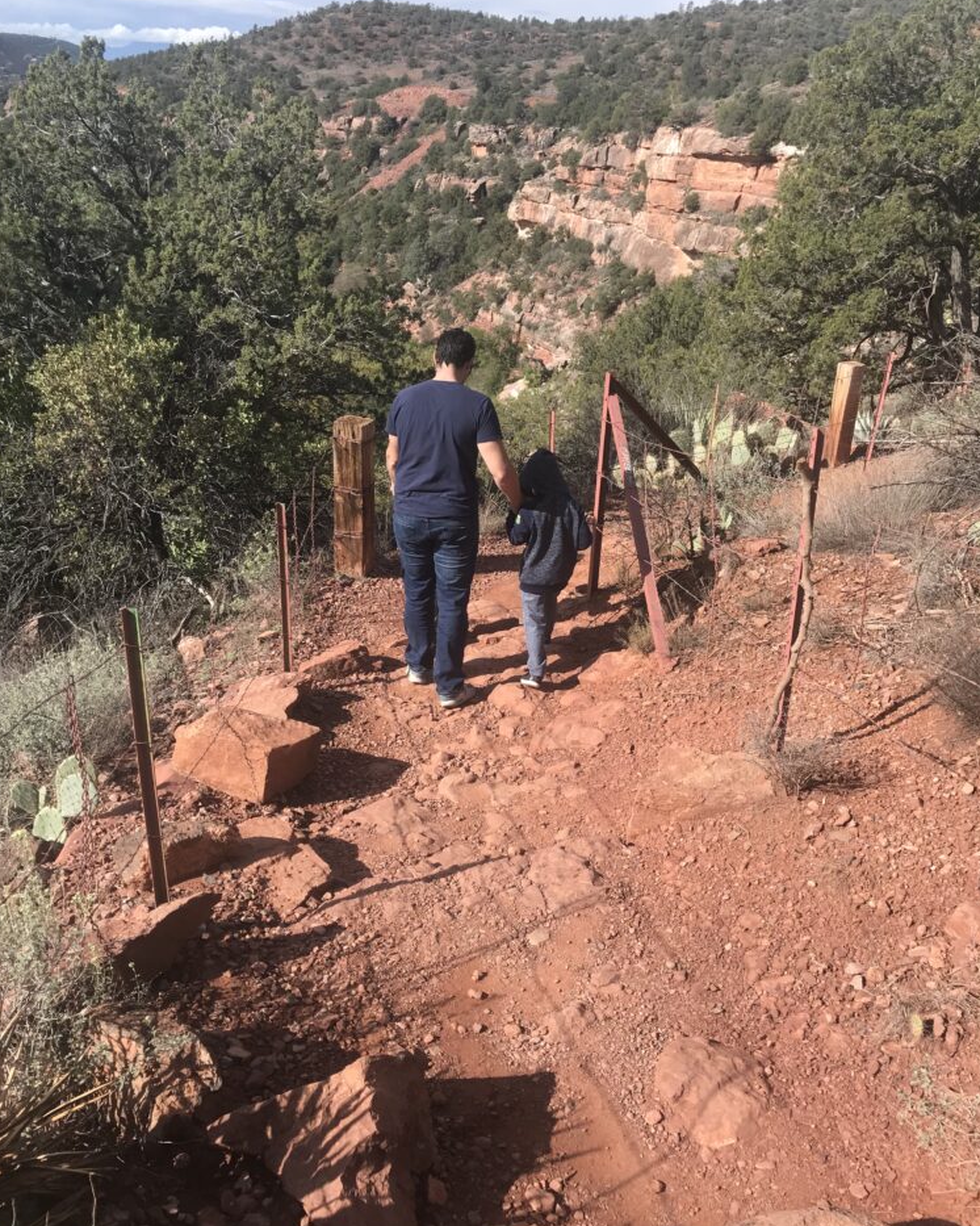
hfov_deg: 48.5
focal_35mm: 30
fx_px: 1088
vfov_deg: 58.8
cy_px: 632
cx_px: 493
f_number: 1.8
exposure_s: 1/1350
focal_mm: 3.99
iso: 20
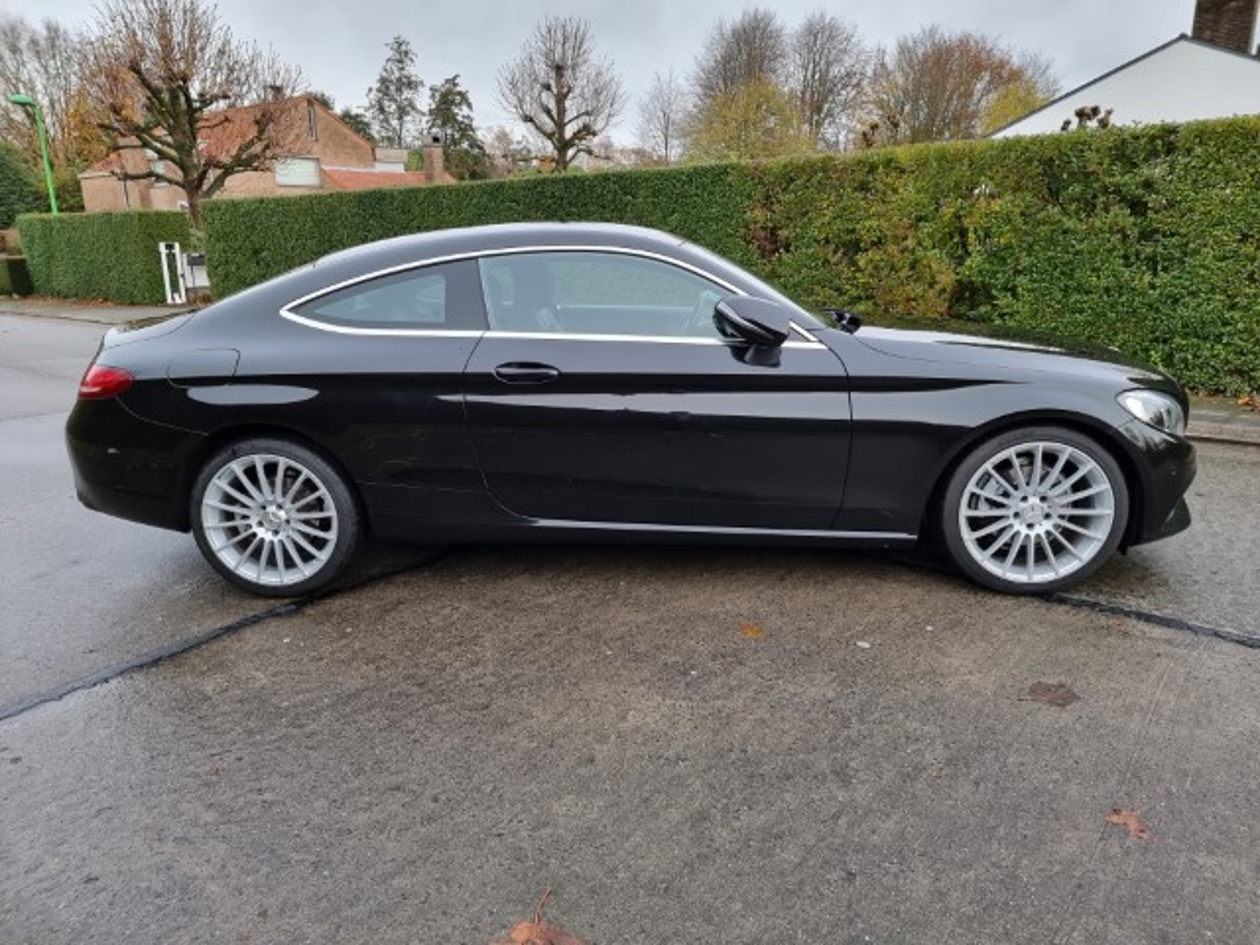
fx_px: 874
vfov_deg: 56.8
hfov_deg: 71.6
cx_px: 630
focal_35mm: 24
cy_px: 472
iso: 50
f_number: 1.8
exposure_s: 1/100
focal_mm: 6.7
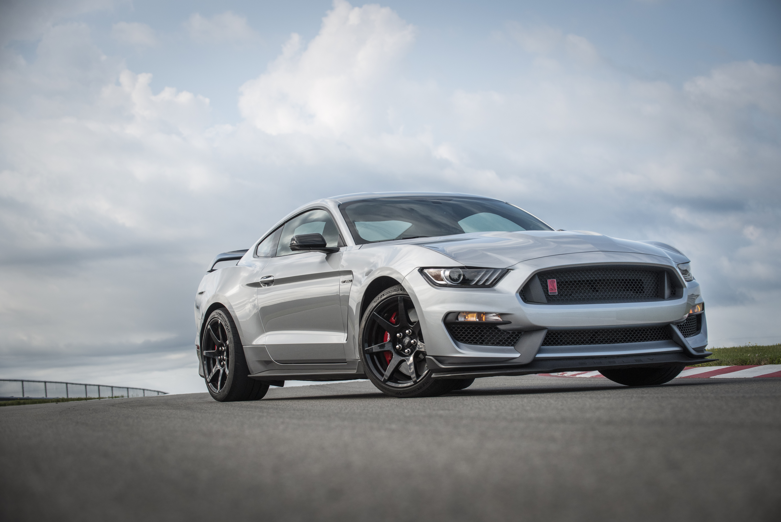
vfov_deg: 15.9
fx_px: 1866
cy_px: 261
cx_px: 390
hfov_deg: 23.6
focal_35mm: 86
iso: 400
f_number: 5
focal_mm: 86
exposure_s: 1/2500
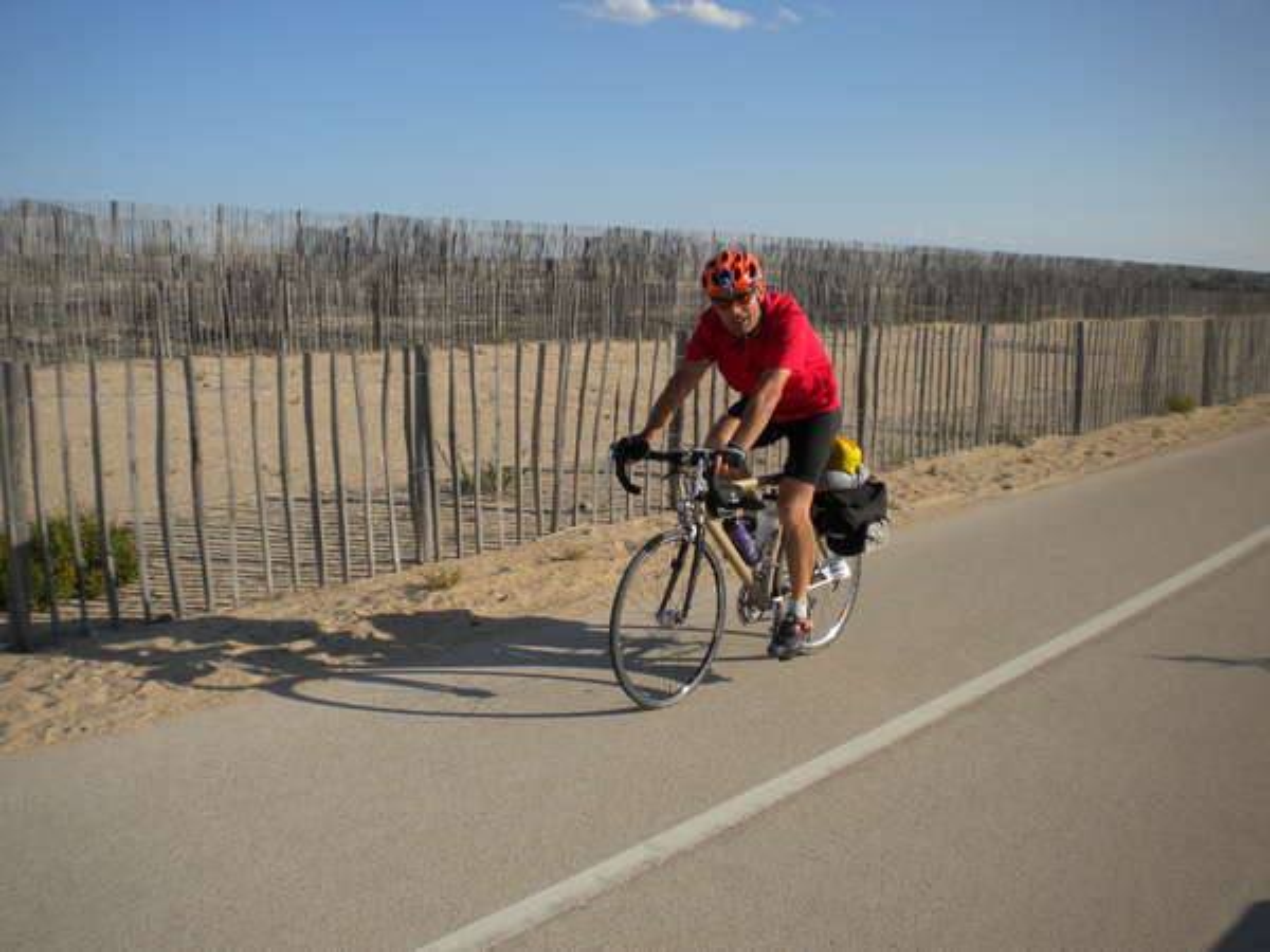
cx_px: 635
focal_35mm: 35
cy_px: 476
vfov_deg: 40.7
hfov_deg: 52.6
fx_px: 1284
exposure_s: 1/1000
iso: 80
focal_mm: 6.3
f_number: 4.6
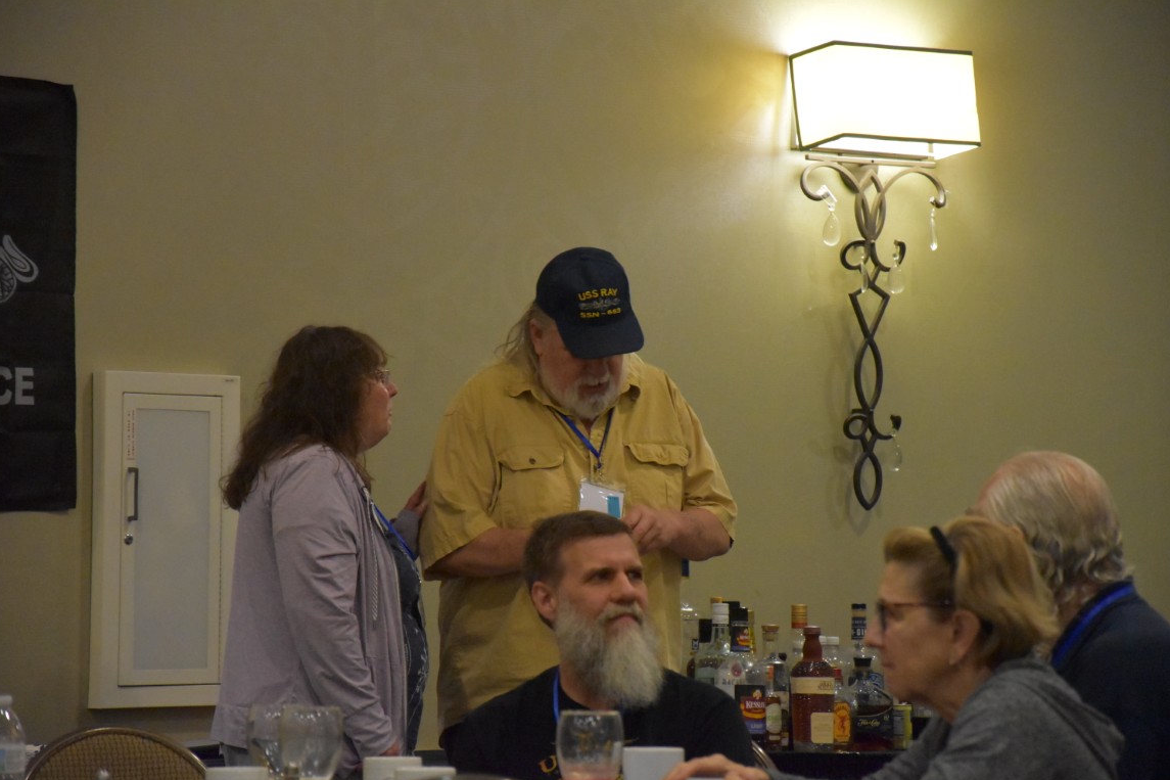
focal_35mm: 159
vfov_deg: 8.7
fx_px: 5150
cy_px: 391
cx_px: 582
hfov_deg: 13.0
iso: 6400
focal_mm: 105
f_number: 5.6
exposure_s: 1/125
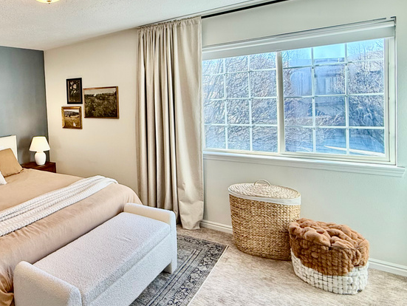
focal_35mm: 26
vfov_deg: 52.5
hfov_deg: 58.5
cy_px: 114
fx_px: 306
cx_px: 48
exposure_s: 1/120
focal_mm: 2.22
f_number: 2.2
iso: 125
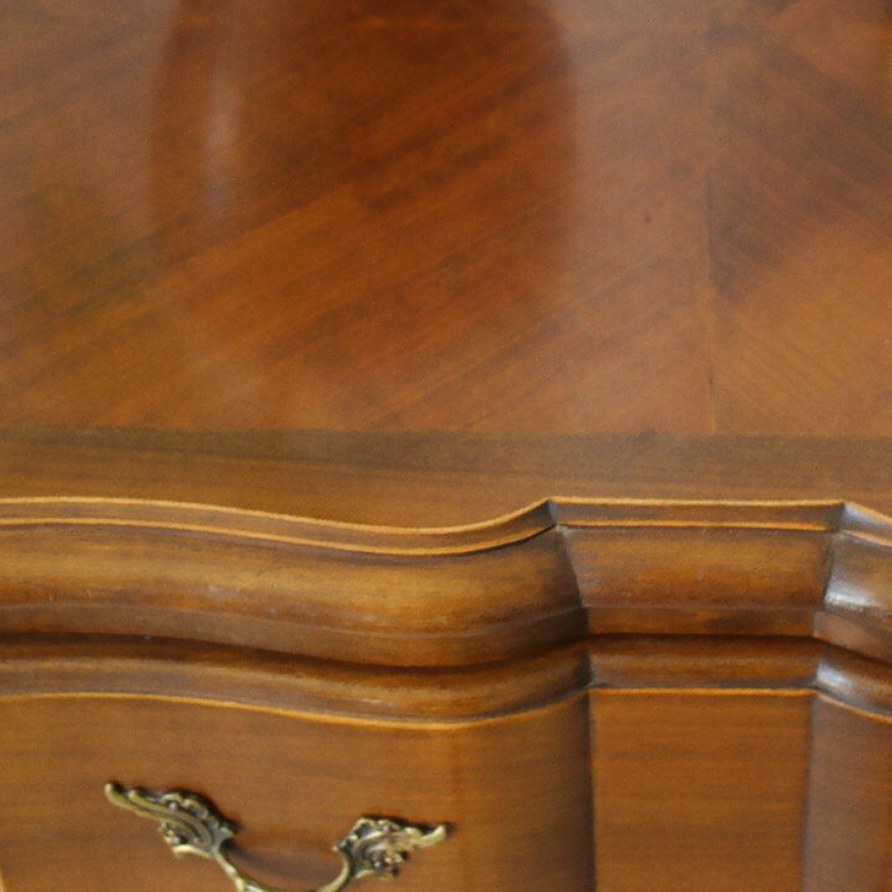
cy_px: 264
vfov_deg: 17.5
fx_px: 2886
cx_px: 710
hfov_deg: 17.4
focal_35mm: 99
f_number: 5.6
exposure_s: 1/30
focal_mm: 32
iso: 800
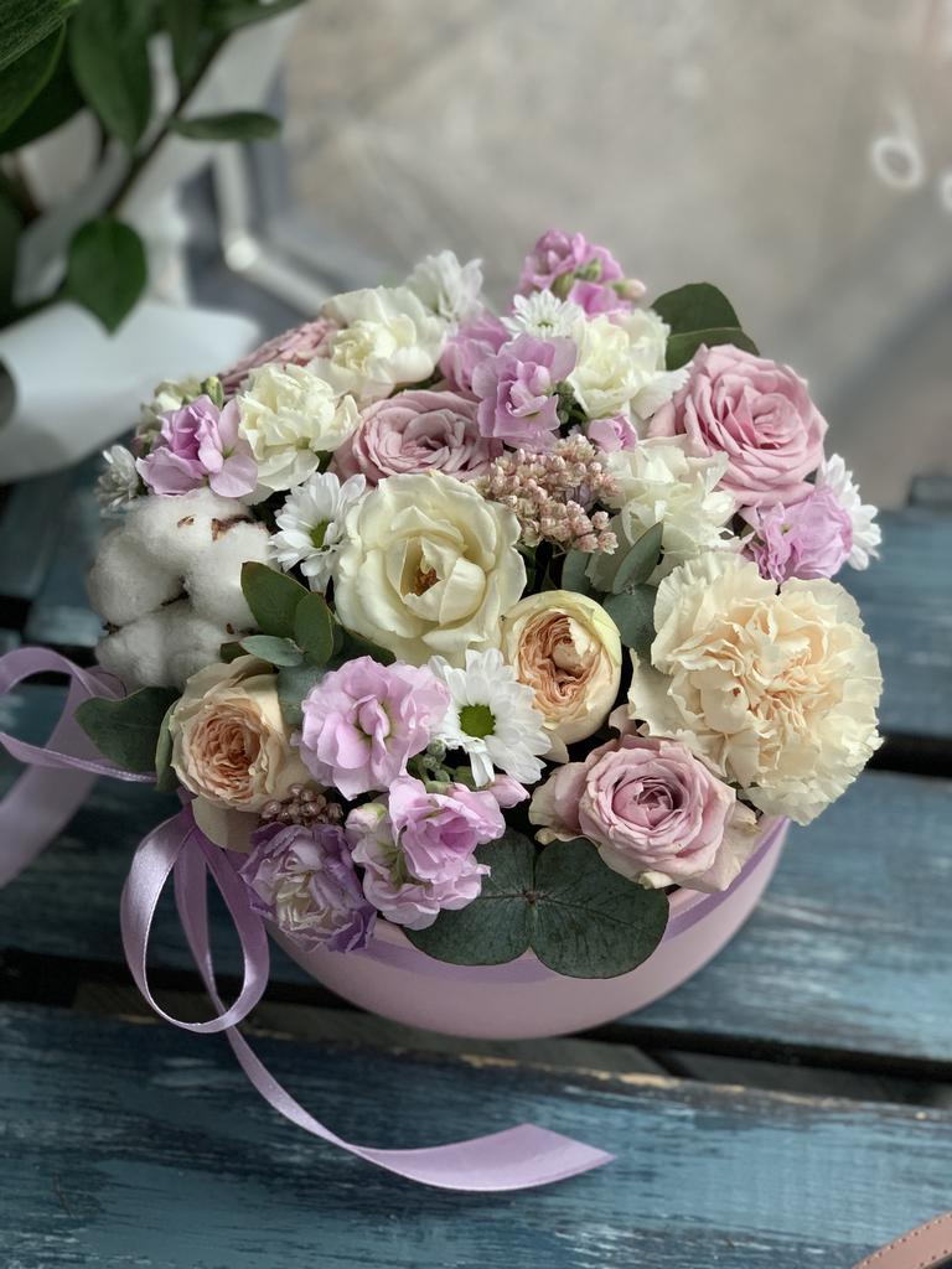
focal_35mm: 52
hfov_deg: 28.0
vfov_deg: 36.8
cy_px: 634
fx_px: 1907
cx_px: 476
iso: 125
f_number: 2.4
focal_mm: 6
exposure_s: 1/60
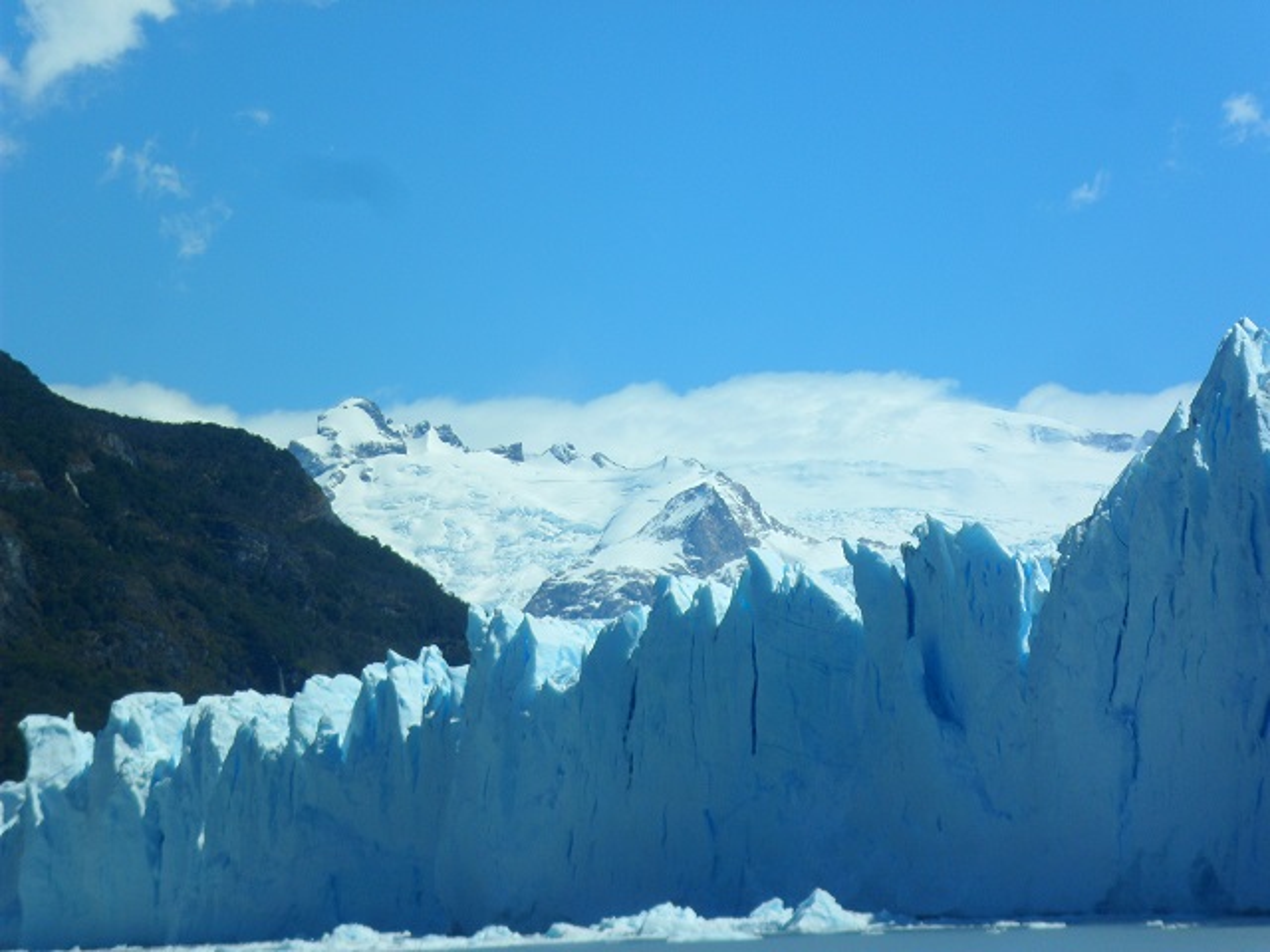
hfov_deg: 14.6
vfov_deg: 11.0
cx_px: 635
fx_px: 4953
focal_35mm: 135
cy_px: 476
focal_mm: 24.5
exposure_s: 1/750
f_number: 5.9
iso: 80
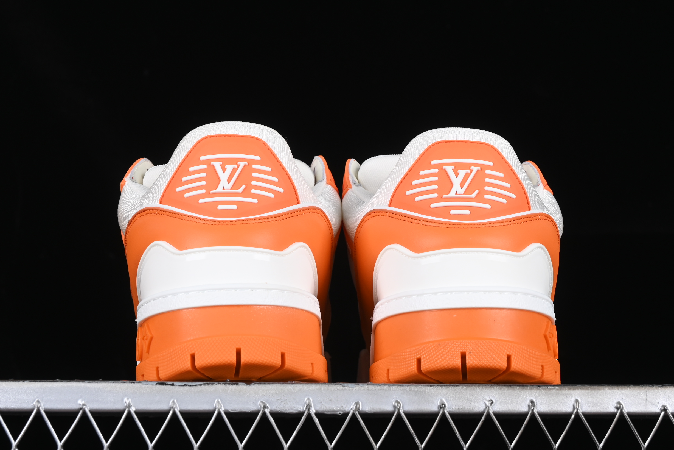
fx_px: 1591
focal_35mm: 85
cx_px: 340
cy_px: 230
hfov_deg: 23.9
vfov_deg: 16.1
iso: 160
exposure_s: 1/80
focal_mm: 50
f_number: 8
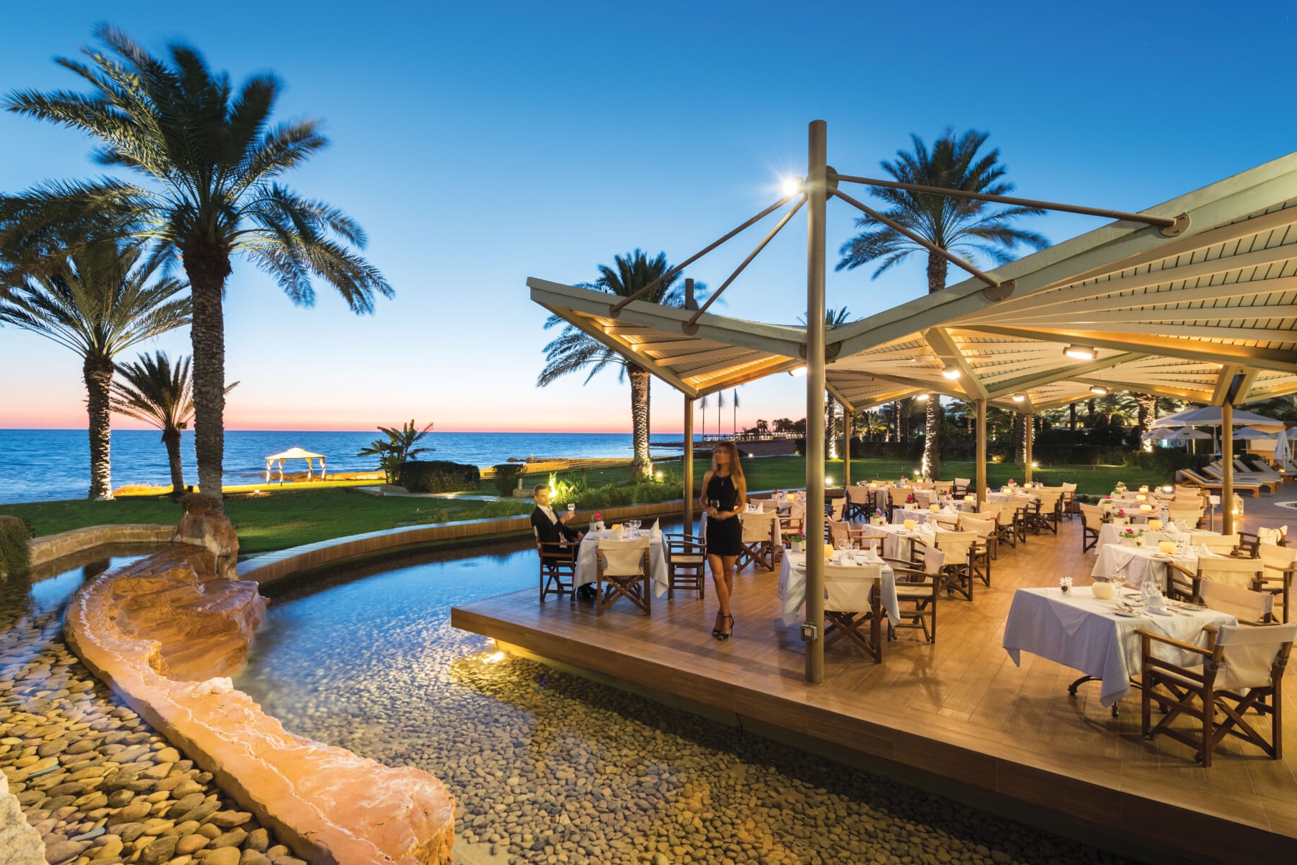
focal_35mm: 18
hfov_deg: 90.0
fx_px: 649
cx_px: 666
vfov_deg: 67.4
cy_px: 431
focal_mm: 17
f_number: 5.6
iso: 400
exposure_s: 2.5
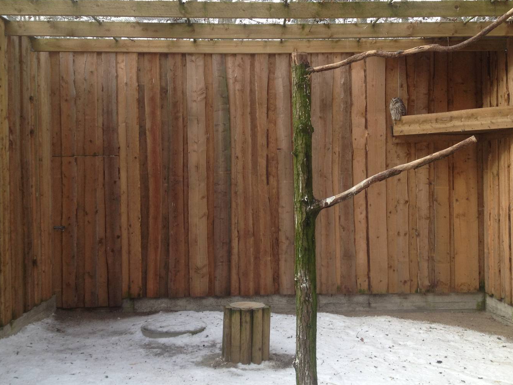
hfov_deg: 44.8
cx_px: 269
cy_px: 180
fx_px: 622
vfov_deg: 34.3
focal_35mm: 42
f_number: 2.4
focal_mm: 4.28
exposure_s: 1/204
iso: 50
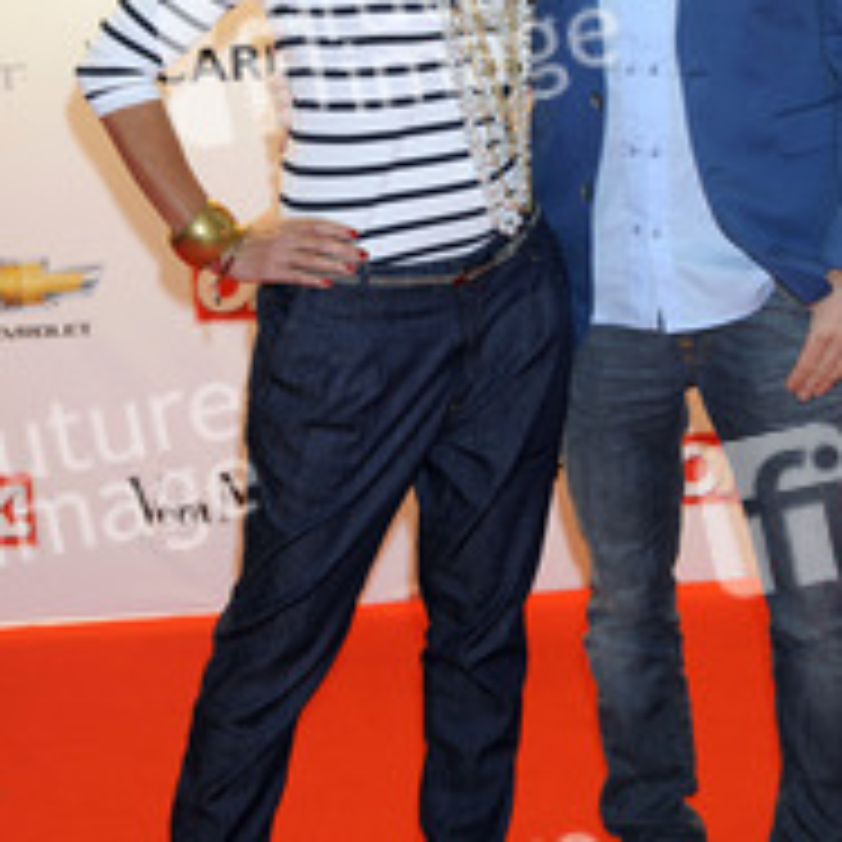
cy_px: 266
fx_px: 2394
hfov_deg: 19.9
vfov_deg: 19.9
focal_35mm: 87
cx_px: 518
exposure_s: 1/125
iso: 800
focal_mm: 48
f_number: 4
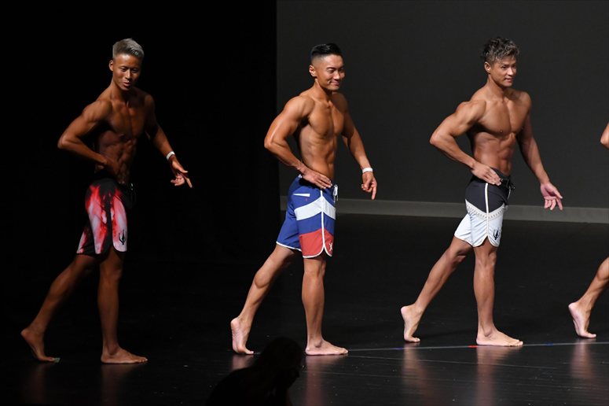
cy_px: 203
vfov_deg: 4.6
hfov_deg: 6.9
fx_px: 5073
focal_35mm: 300
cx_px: 304
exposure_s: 1/400
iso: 5000
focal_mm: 200
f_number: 5.6
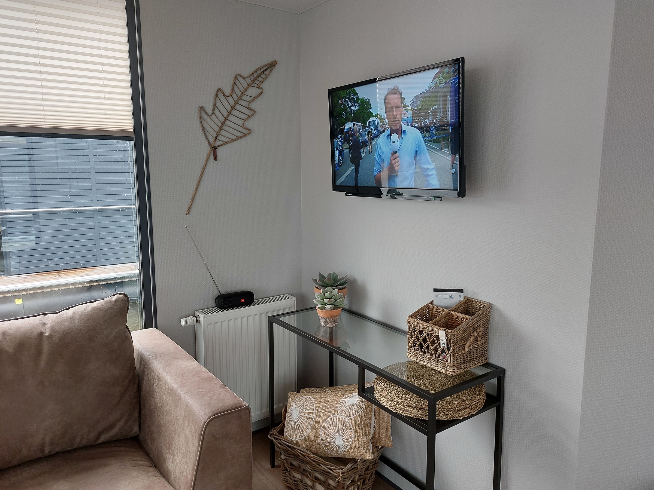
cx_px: 337
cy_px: 250
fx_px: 472
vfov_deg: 54.9
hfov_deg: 69.4
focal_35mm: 25
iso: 80
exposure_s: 1/60
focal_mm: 5.23
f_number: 1.8
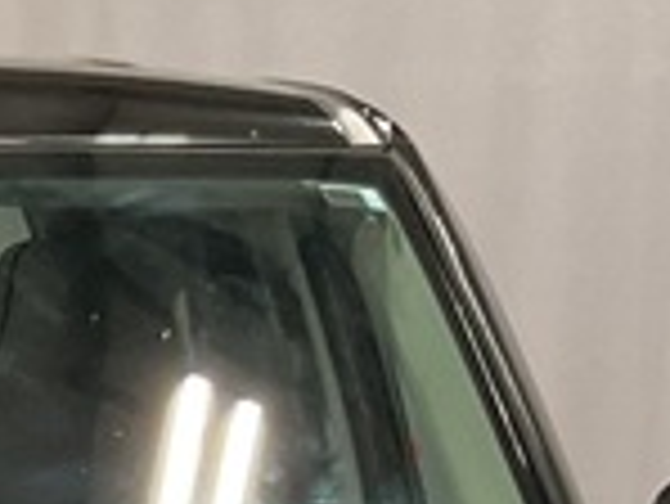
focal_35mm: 187
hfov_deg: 10.2
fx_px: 3622
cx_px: -369
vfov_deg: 7.3
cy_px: 1314
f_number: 1.8
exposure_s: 1/60
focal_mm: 3
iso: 100
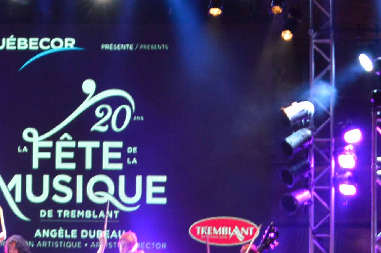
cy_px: 105
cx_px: 1
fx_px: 2231
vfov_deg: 6.5
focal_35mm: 211
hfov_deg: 9.7
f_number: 4.8
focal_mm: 32
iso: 400
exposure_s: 1/20
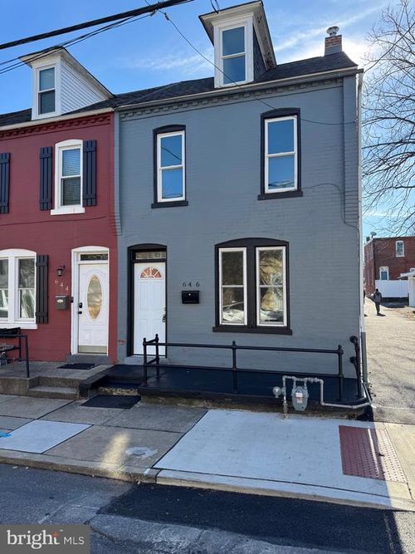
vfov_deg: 71.6
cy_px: 277
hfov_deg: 56.8
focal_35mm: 24
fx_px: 384
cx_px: 208
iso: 80
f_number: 1.78
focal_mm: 6.76
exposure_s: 1/1131
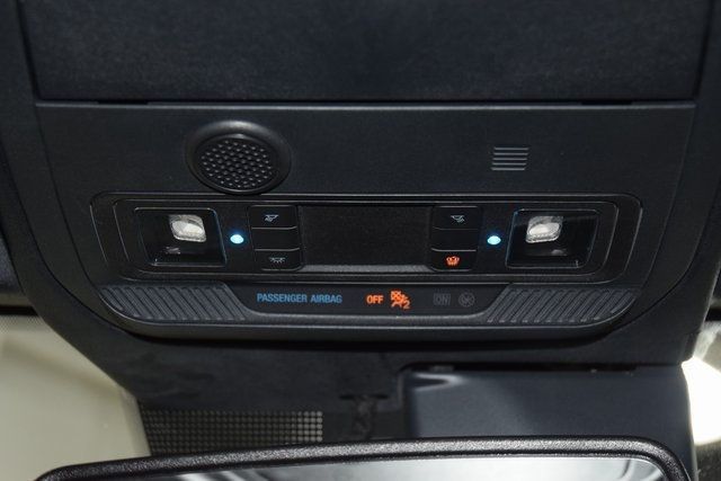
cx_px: 360
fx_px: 1142
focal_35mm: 57
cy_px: 240
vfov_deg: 23.8
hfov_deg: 35.0
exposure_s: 1/60
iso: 1100
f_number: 4.2
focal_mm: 38
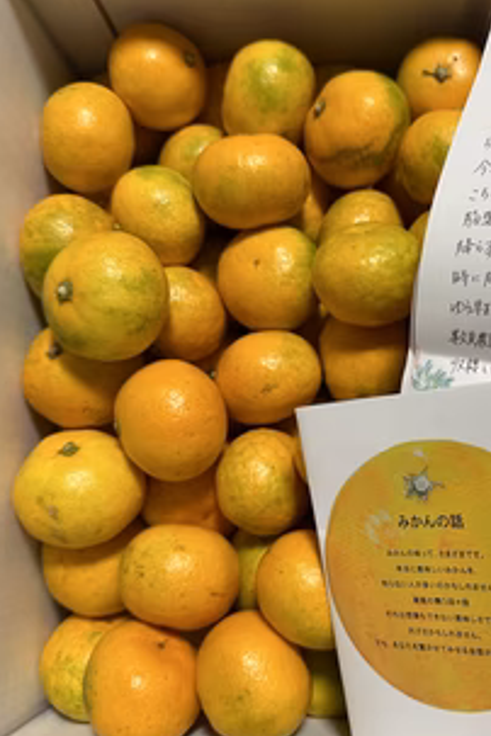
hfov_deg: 39.2
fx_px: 675
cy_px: 379
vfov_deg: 57.2
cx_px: 350
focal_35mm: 33
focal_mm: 6.86
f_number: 1.78
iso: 200
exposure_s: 1/75
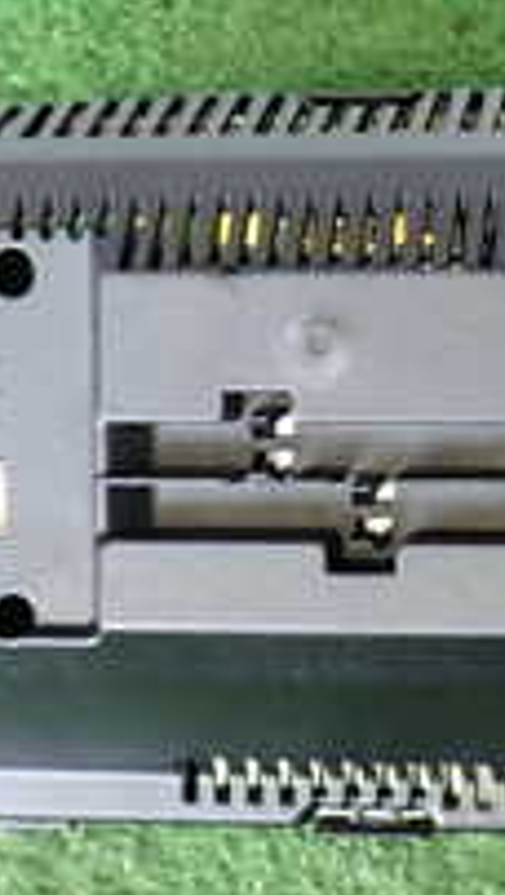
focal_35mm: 97
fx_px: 2303
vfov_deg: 22.0
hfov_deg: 12.4
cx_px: 496
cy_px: 354
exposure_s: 1/30
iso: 200
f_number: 2.3
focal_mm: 5.4
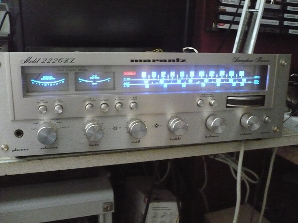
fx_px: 301
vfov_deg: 40.7
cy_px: 112
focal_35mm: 35
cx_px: 149
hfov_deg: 52.6
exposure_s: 1/13
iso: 1250
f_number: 2.8
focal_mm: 5.8
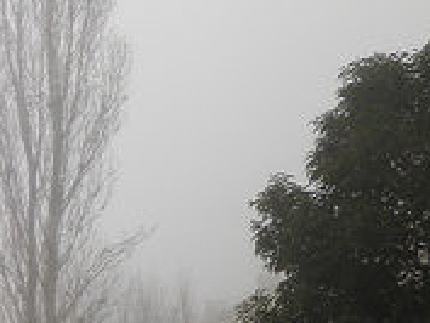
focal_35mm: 88
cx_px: -275
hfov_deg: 18.7
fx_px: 1094
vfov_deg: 16.5
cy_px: 307
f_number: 2.8
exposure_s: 1/160
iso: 64
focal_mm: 4.7
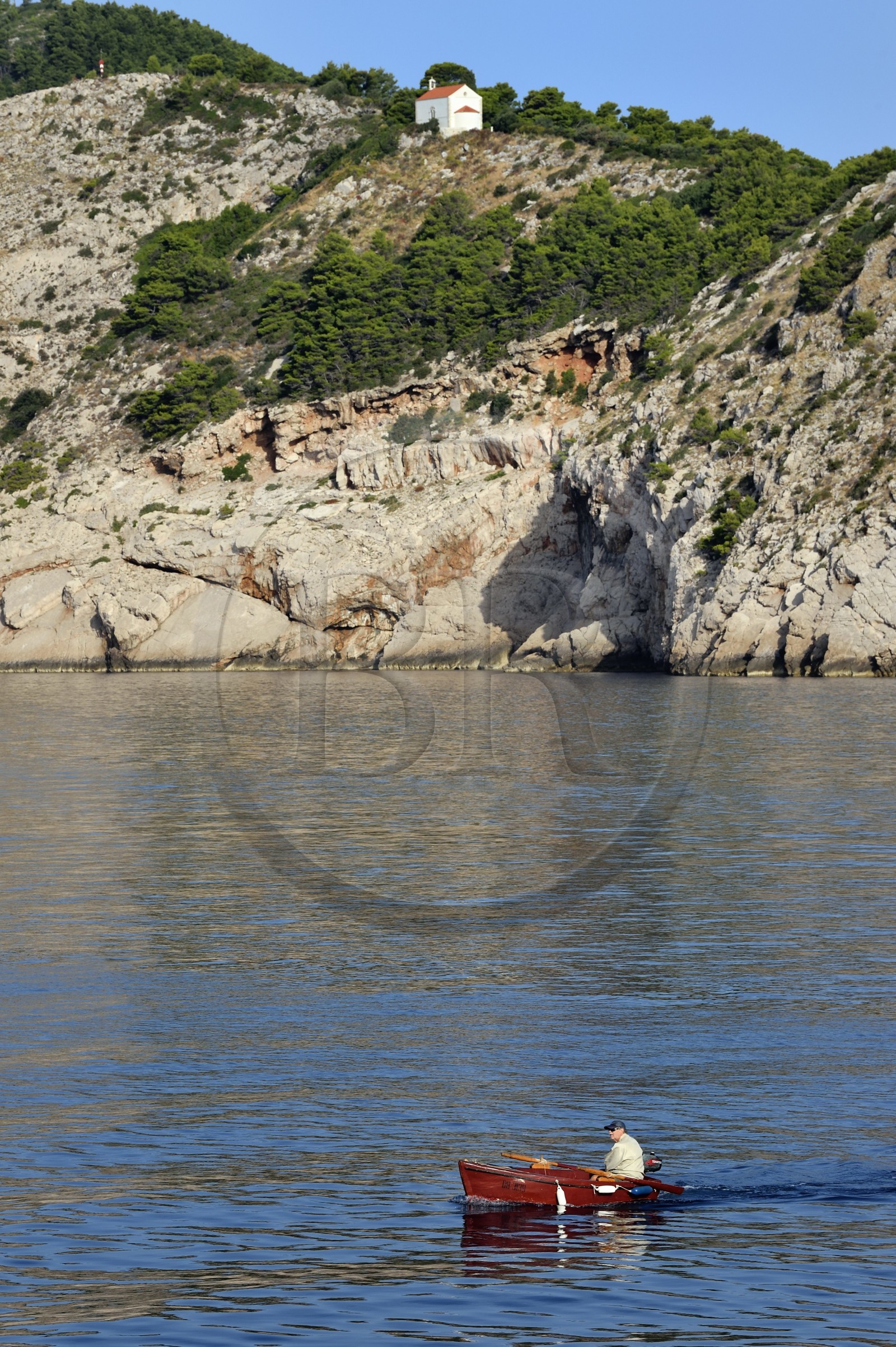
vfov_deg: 11.4
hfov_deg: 7.6
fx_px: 6727
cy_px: 674
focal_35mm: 180
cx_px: 448
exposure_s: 1/320
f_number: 11
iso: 200
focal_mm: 180
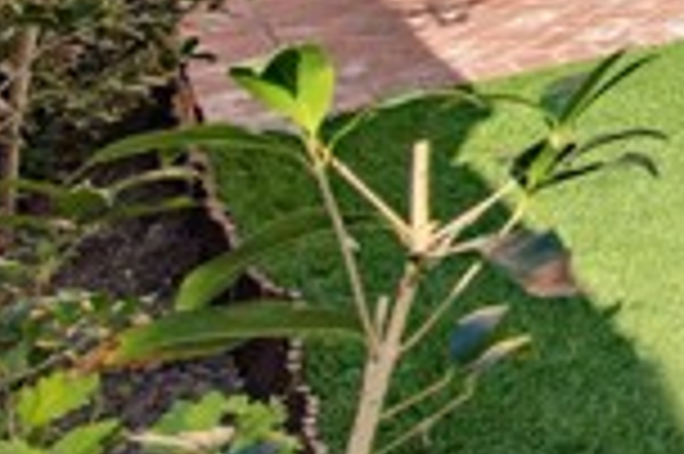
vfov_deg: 19.4
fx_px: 1120
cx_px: 1314
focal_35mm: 59
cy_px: -263
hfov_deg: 20.2
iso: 100
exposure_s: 1/200
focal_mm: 14
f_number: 9
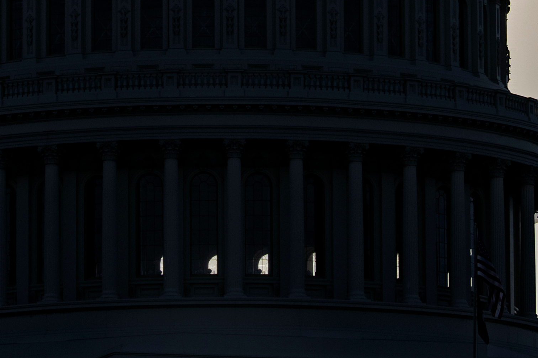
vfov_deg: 2.6
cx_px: 219
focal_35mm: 535
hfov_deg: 3.9
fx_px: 7994
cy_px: -175
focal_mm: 135
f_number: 8
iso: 125
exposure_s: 1/2000
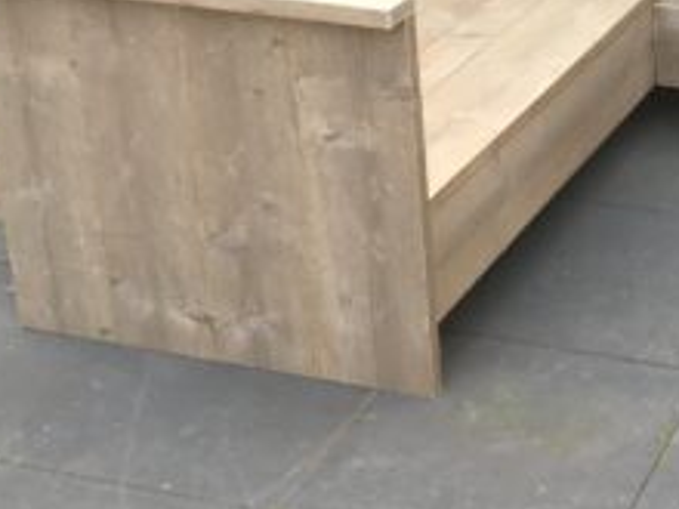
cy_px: -19
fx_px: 1550
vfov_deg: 18.1
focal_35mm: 79
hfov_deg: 23.0
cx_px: 784
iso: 40
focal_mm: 4.15
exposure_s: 1/100
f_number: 2.2
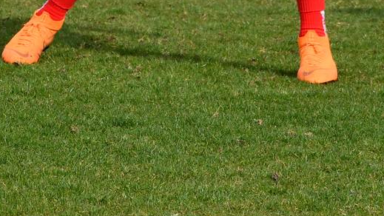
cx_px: -124
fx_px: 6038
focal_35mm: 593
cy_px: -180
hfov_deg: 3.6
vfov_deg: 2.0
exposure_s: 1/1600
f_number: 6.3
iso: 400
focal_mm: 102
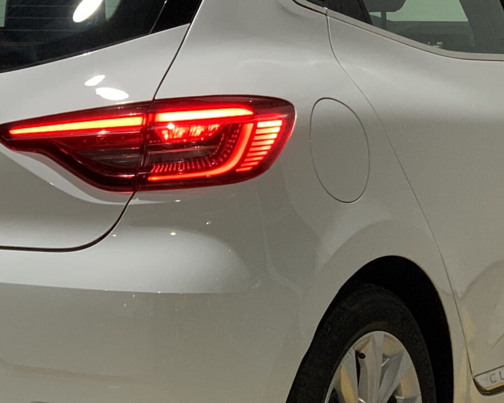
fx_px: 2148
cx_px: 178
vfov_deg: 10.7
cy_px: 147
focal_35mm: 144
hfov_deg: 13.4
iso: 200
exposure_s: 1/50
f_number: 2.4
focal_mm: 6
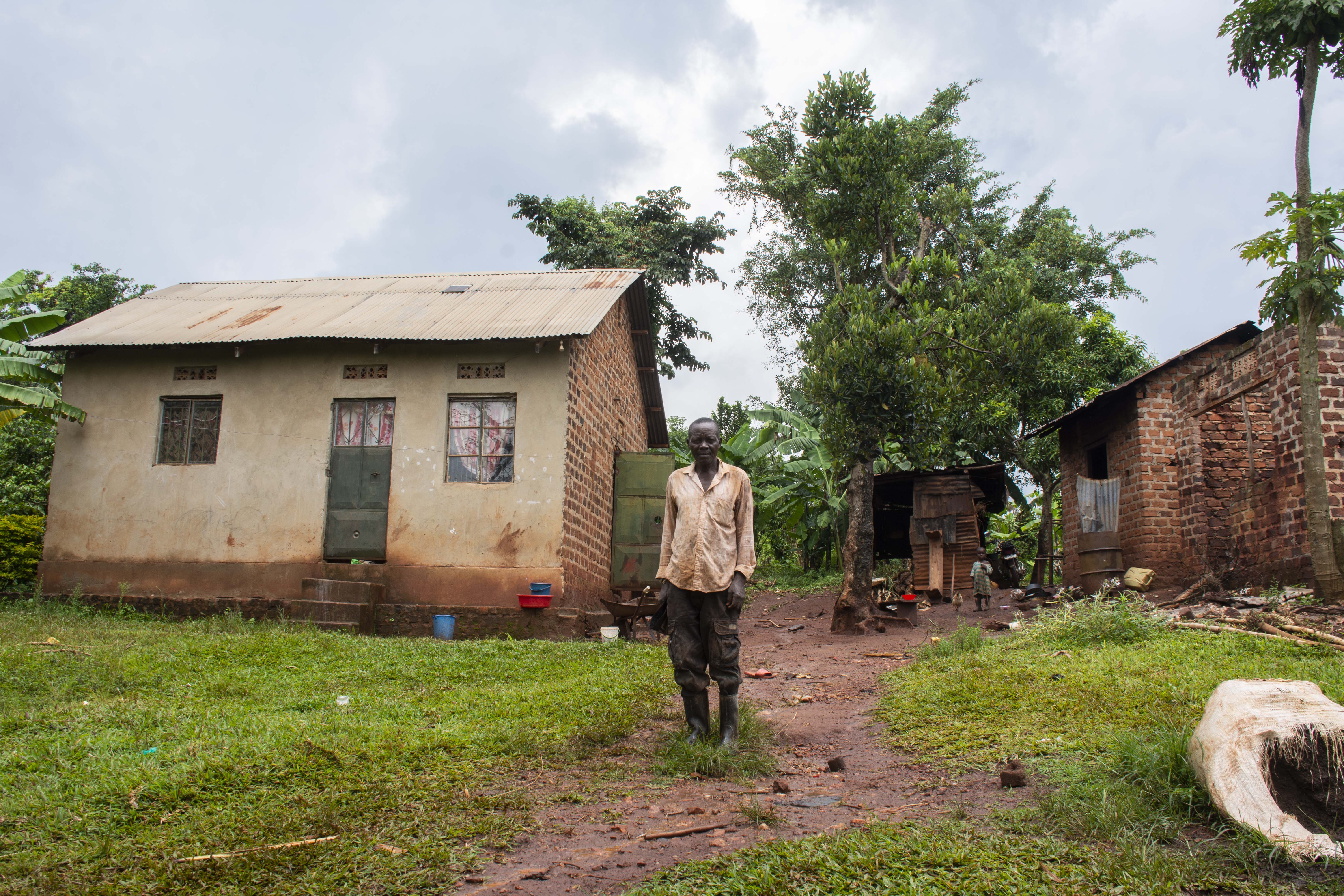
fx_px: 1120
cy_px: 448
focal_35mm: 30
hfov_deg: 61.9
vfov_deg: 43.6
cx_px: 672
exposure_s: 1/100
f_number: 11
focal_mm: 20
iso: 200
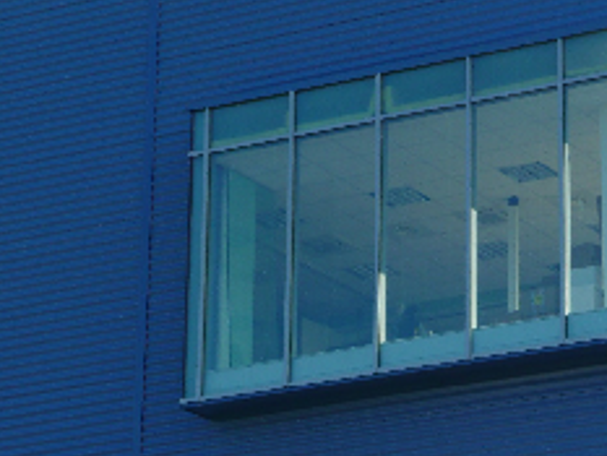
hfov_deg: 10.4
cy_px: 193
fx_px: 3316
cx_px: 472
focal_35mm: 189
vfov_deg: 7.9
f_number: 4.7
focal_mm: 19.5
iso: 100
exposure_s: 1/320
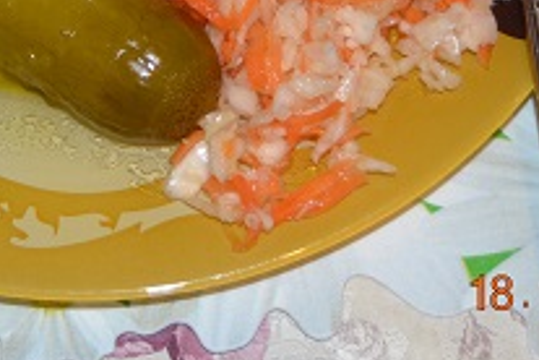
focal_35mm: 152
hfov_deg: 13.4
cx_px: 70
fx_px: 2282
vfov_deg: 8.8
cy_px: -149
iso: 800
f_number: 4.5
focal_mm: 35
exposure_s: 1/60
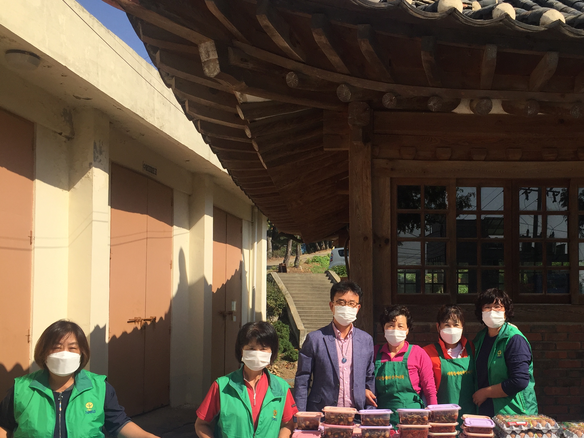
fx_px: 658
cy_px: 292
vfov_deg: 36.4
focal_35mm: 39
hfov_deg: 47.1
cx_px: 387
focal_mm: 4.15
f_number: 2.2
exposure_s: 1/2198
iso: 32
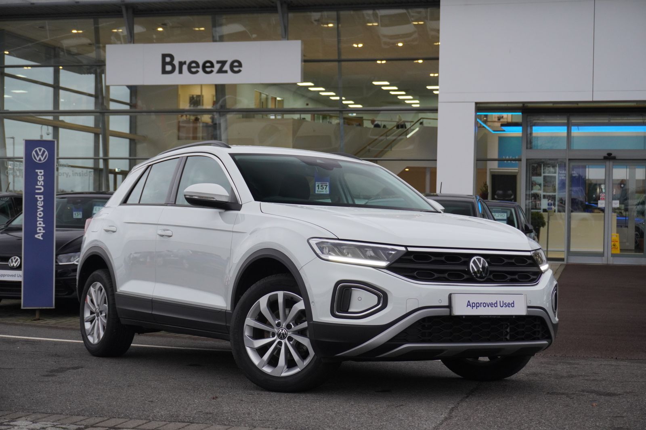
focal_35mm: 58
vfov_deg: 23.1
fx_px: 1049
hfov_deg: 34.2
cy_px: 215
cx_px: 323
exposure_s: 1/160
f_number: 5.6
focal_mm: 39
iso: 1000
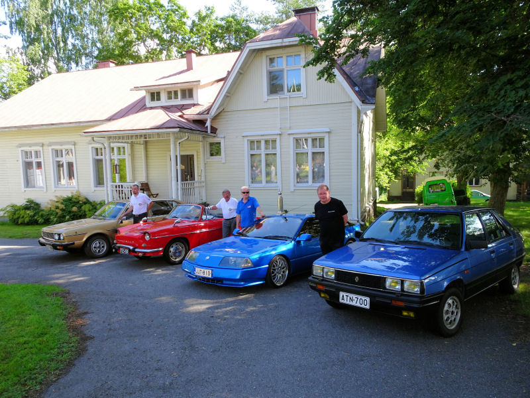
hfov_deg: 69.4
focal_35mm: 25
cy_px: 199
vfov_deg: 54.9
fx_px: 383
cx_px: 265
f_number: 3.5
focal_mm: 4.25
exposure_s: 1/125
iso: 80
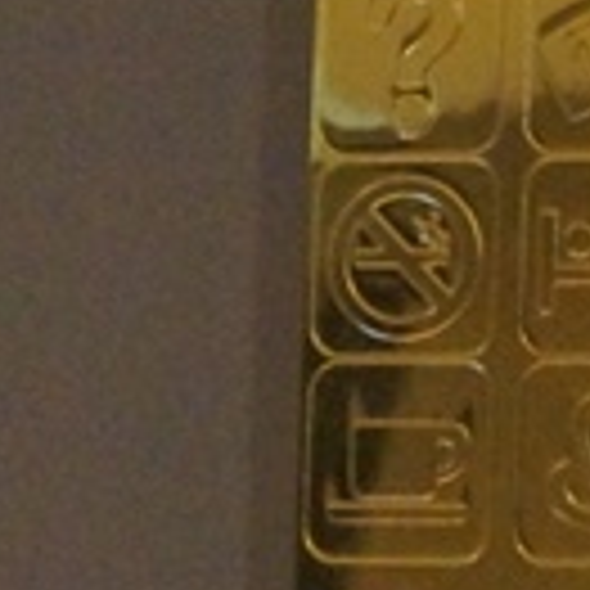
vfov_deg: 7.4
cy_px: -131
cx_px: 694
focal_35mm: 234
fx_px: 4512
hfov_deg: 7.4
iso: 3200
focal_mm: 30
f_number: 4.5
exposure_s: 1/20
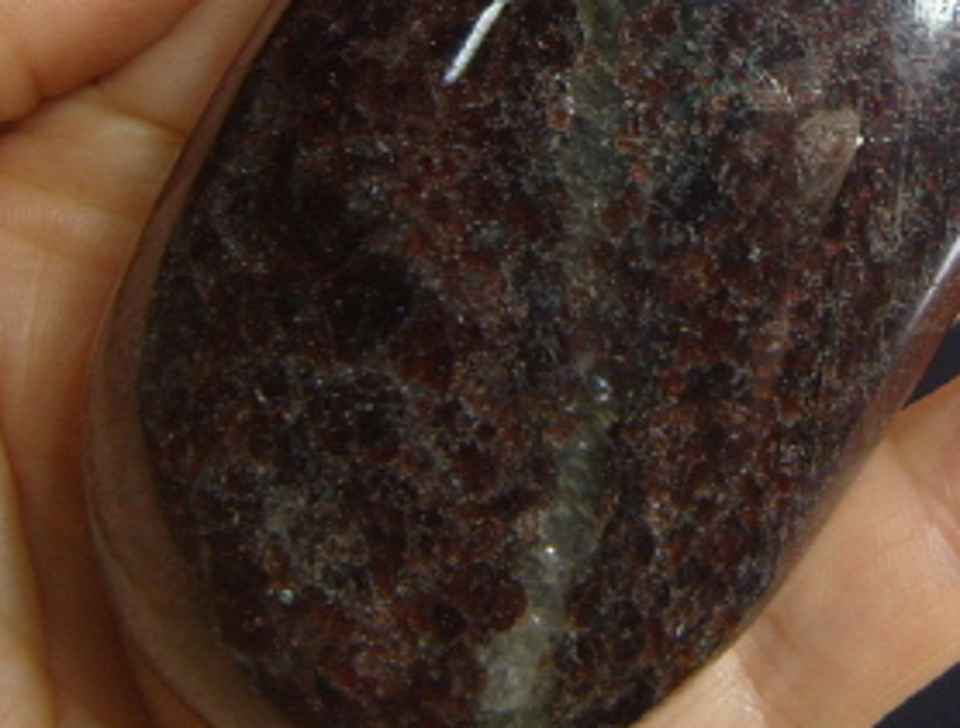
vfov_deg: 23.3
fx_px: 1755
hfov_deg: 30.5
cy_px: 217
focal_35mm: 63
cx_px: 559
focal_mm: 7.4
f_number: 2.8
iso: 80
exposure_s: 1/250
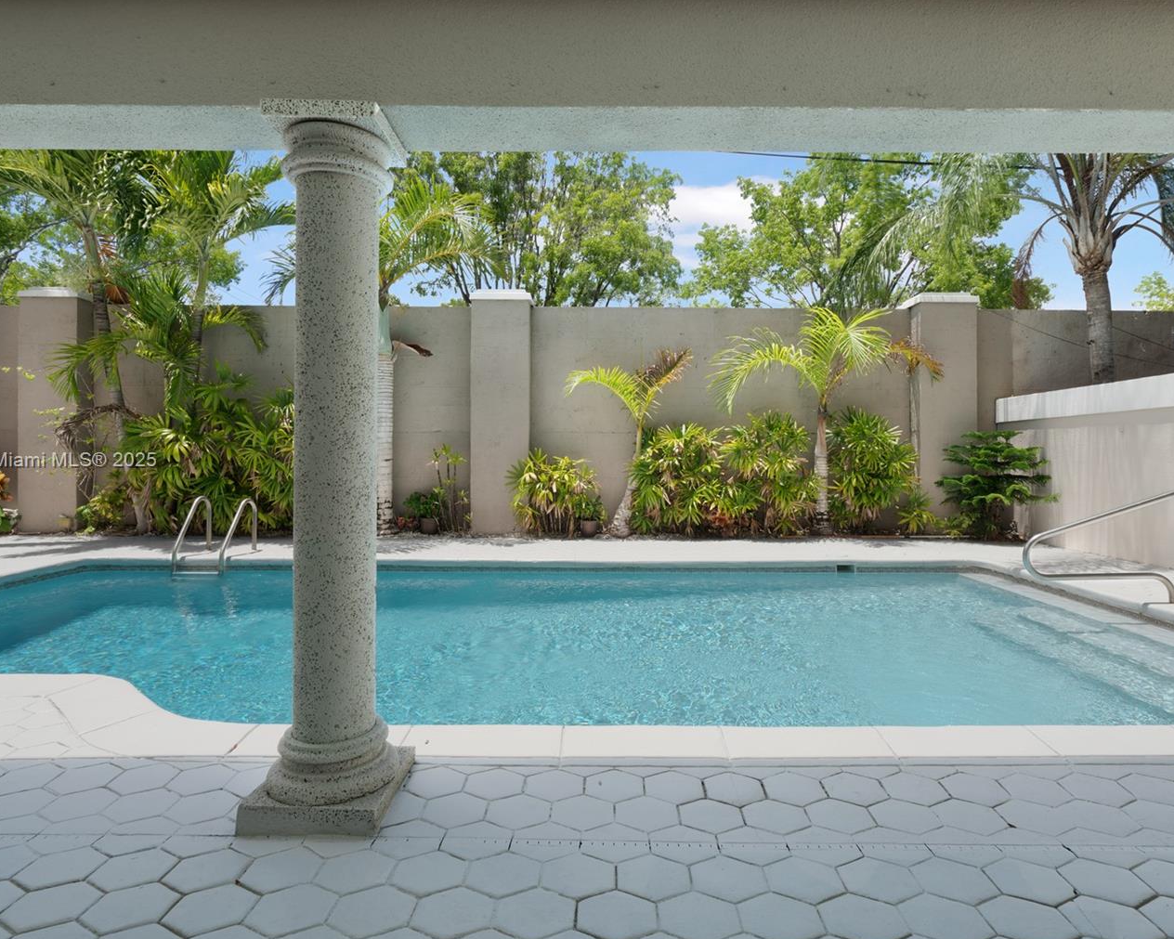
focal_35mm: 19
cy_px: 462
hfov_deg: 83.3
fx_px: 660
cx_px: 603
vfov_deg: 70.8
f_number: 11
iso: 100
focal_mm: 16
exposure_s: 1/30
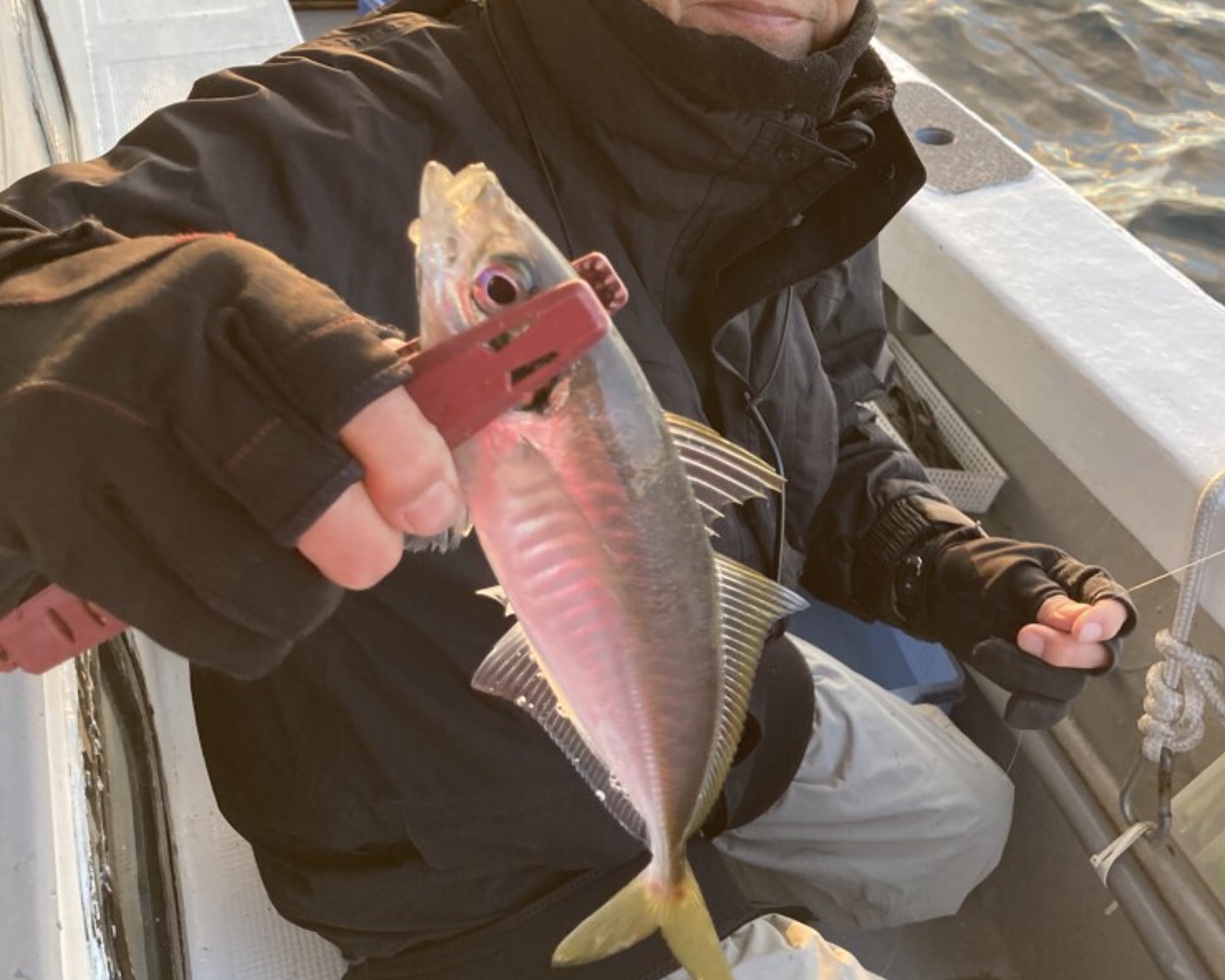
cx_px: 610
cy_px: 361
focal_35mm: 37
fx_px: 1341
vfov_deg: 39.8
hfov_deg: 49.1
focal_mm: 3.99
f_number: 1.8
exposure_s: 1/121
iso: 80
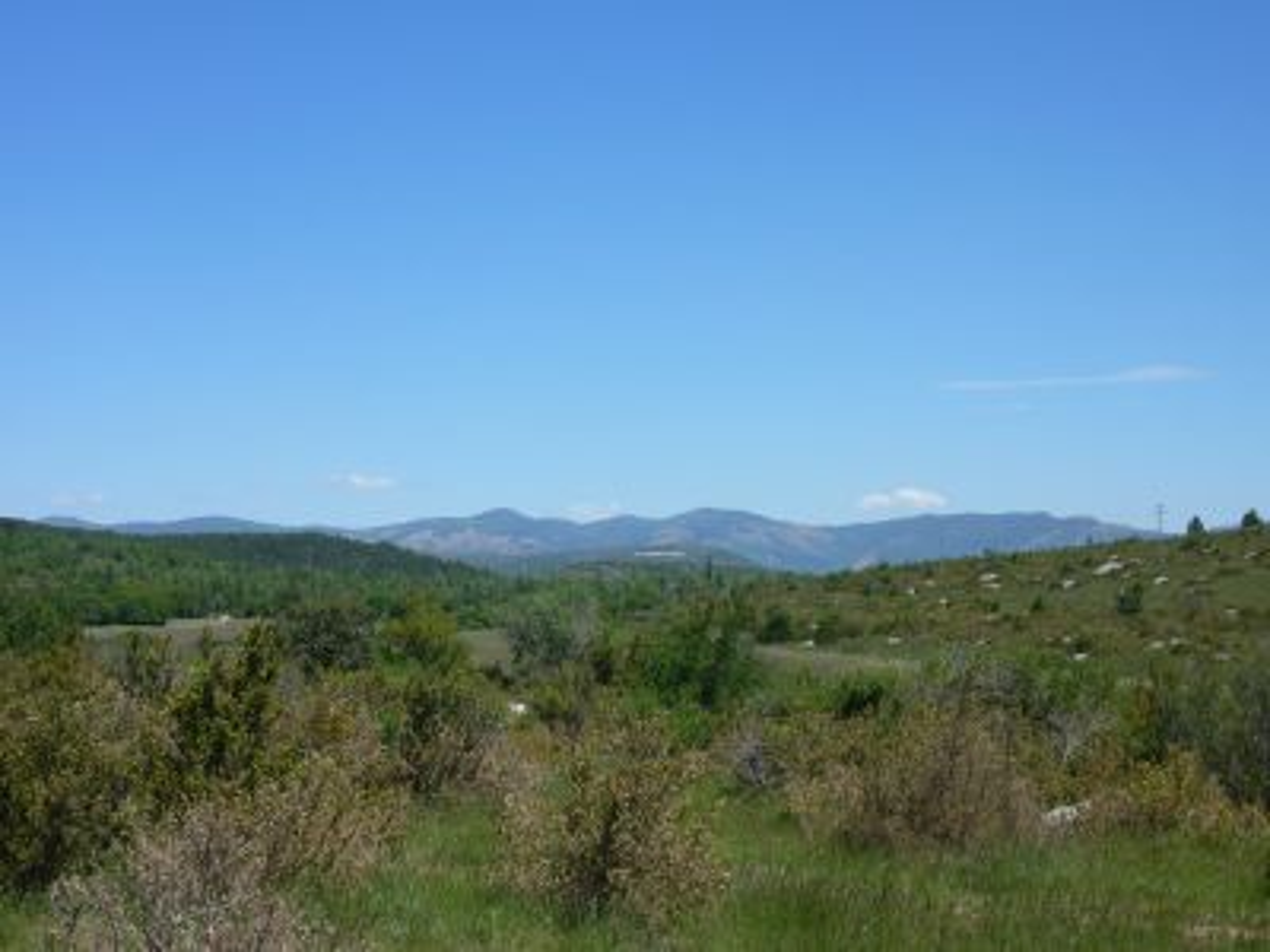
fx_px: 2165
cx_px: 635
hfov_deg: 32.7
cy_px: 476
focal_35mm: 59
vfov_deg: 24.8
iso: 80
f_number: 5
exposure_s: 1/500
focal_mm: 9.7
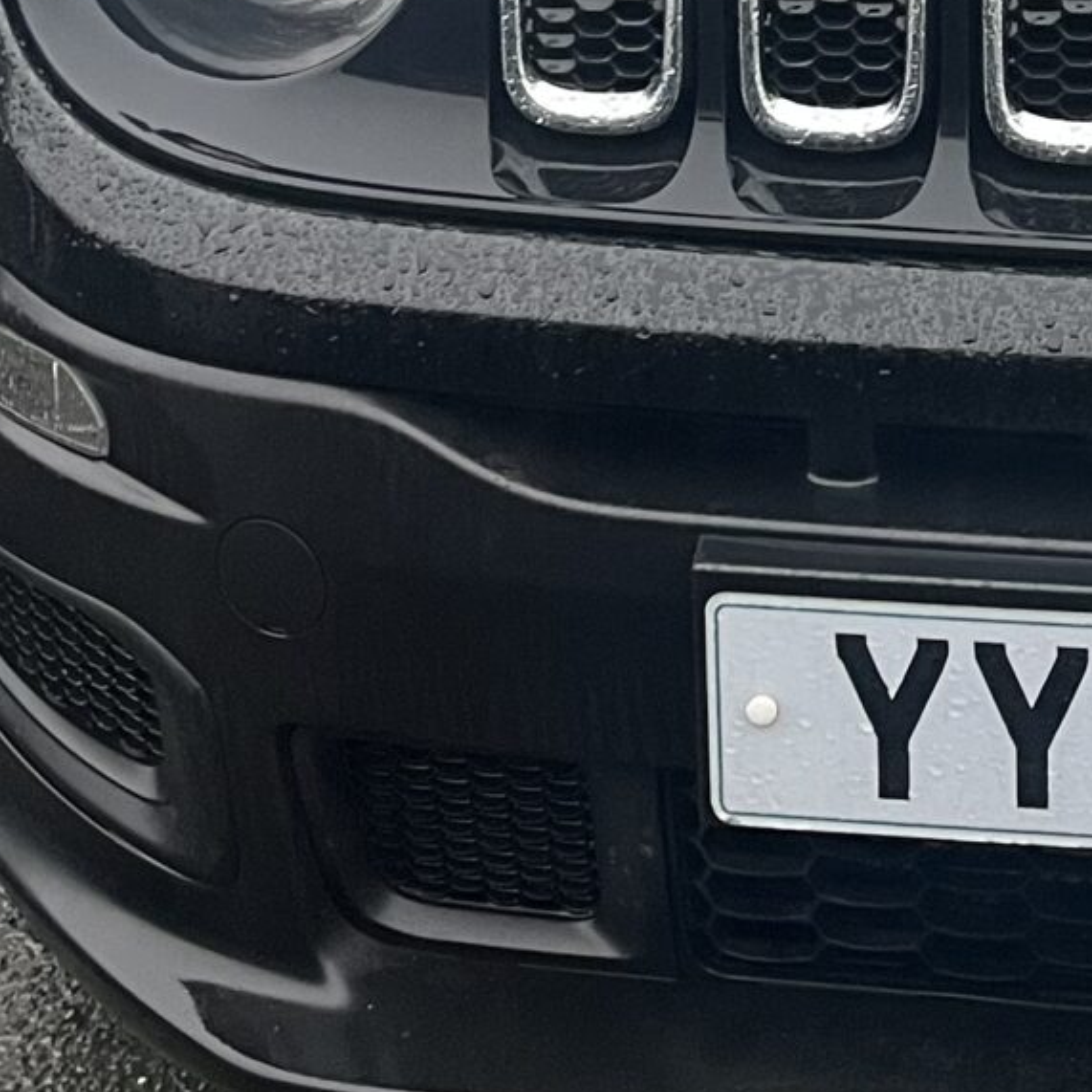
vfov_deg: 15.6
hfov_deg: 16.2
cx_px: 1346
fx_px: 3676
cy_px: -518
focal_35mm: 103
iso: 125
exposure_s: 1/98
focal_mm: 5.1
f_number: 1.6
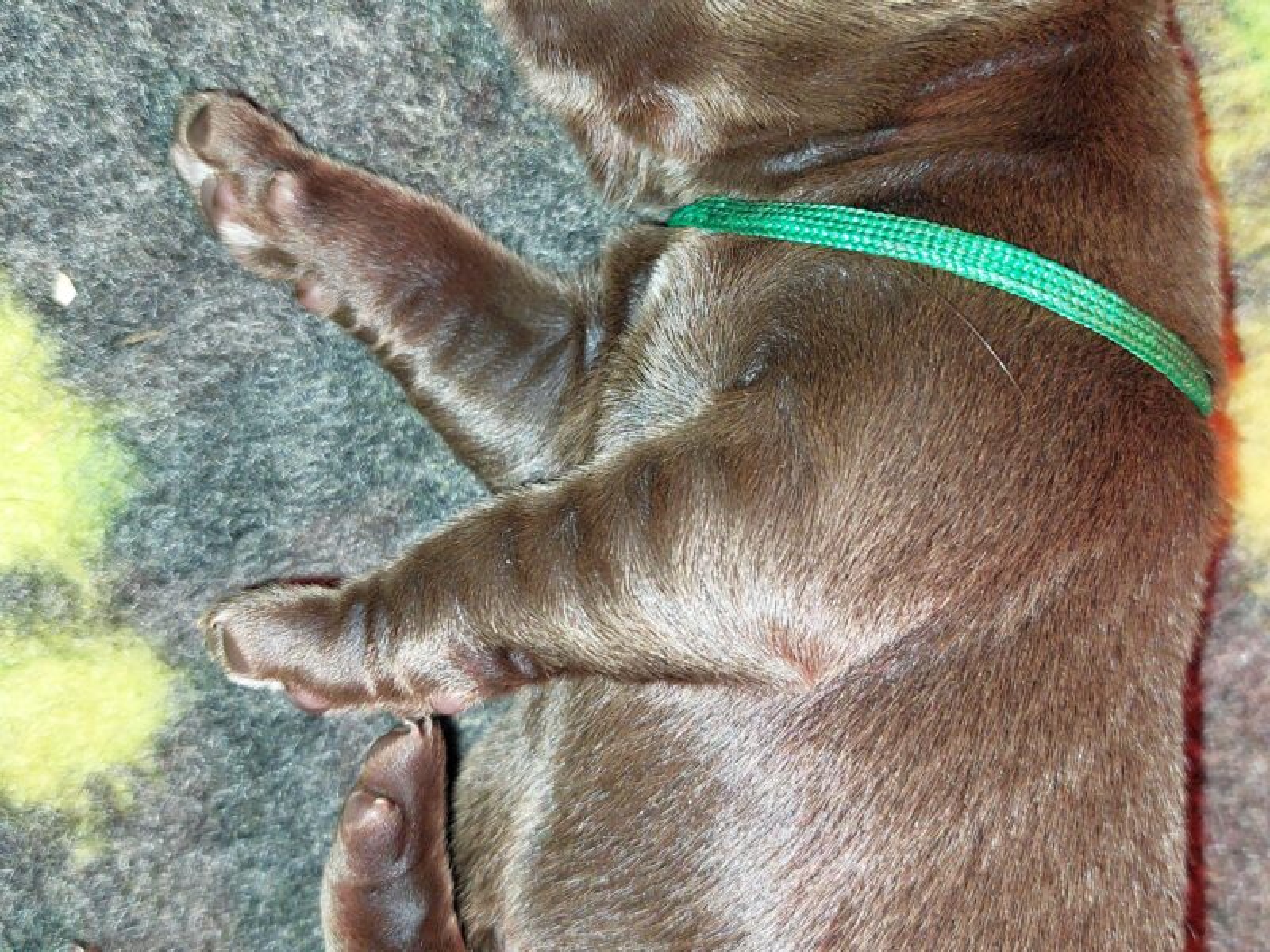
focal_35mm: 24
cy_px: 476
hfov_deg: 71.6
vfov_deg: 56.8
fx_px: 881
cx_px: 635
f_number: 1.8
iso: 160
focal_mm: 5.23
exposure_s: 1/100
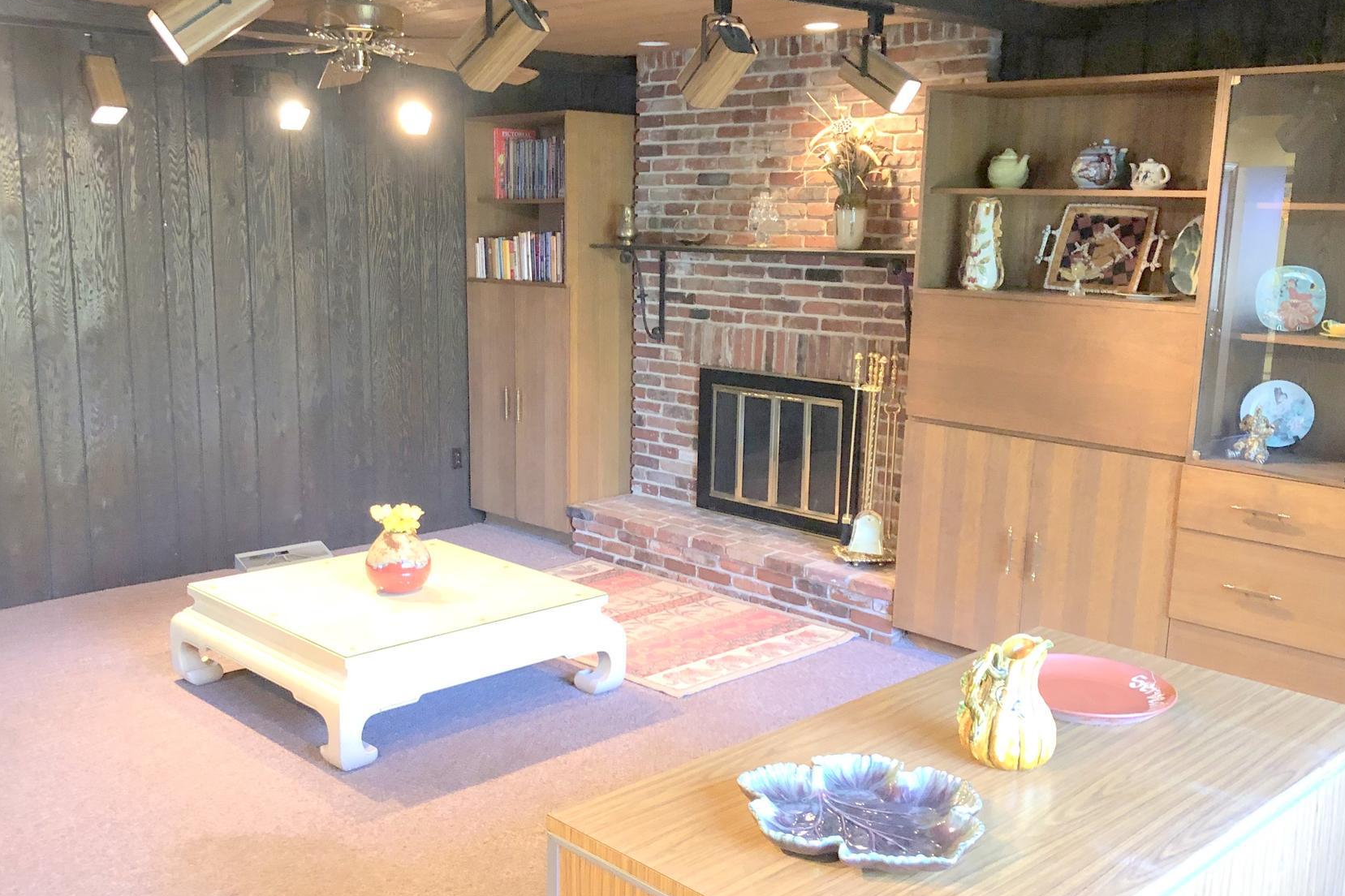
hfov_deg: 53.1
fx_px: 1345
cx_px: 623
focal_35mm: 36
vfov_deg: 36.8
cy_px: 483
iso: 100
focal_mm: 3.99
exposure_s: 1/5
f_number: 1.8
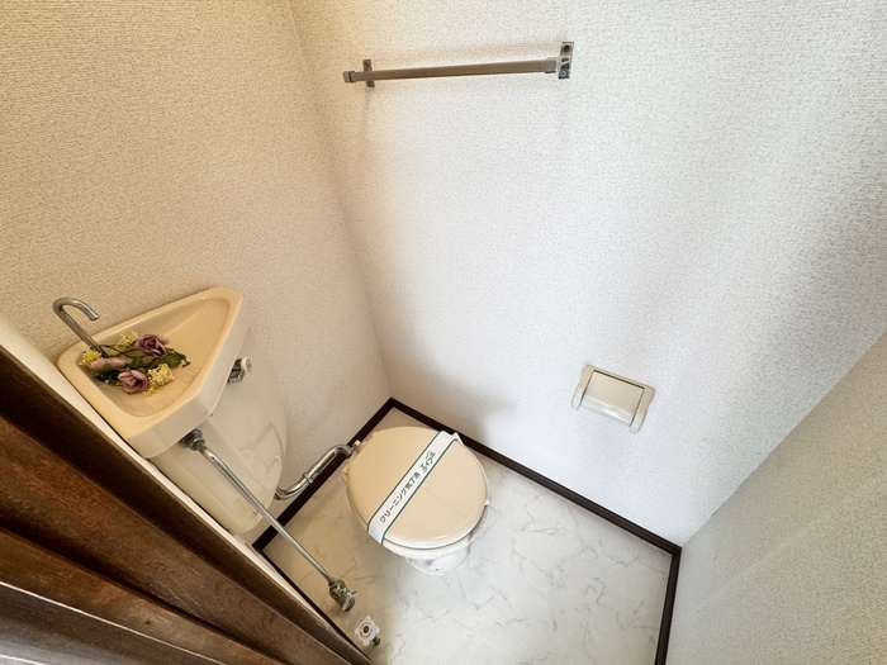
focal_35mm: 14
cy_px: 332
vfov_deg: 85.7
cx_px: 444
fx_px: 359
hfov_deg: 102.1
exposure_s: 1/50
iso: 200
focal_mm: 2.22
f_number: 2.2
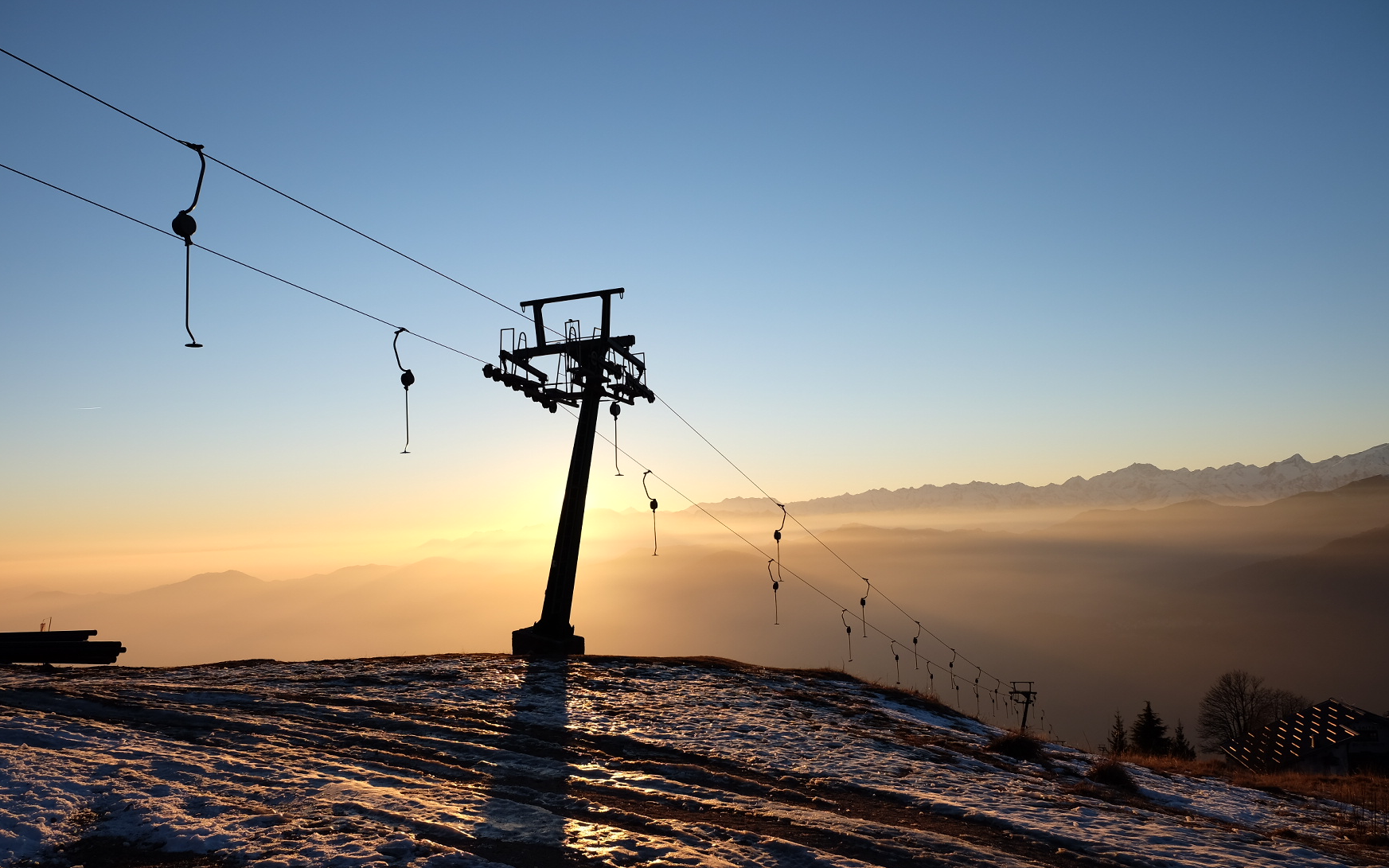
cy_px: 412
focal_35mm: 28
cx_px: 683
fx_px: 1060
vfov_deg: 44.5
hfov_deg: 66.5
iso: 200
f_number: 5.6
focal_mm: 18
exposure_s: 1/400
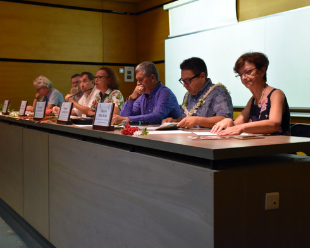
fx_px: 427
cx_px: 151
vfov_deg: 32.4
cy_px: 125
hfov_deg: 39.9
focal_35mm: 47
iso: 1400
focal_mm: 27
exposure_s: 1/60
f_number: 4
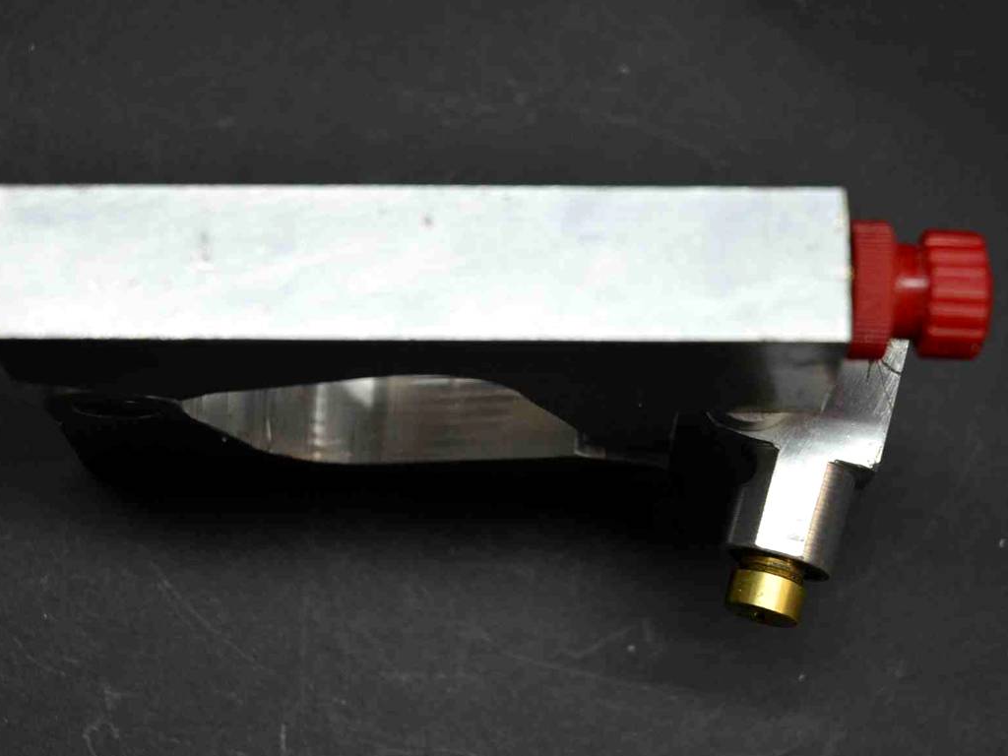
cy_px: 381
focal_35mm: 120
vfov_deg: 12.3
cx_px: 499
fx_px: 3494
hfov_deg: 16.4
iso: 800
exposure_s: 1/125
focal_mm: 70
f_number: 4.5
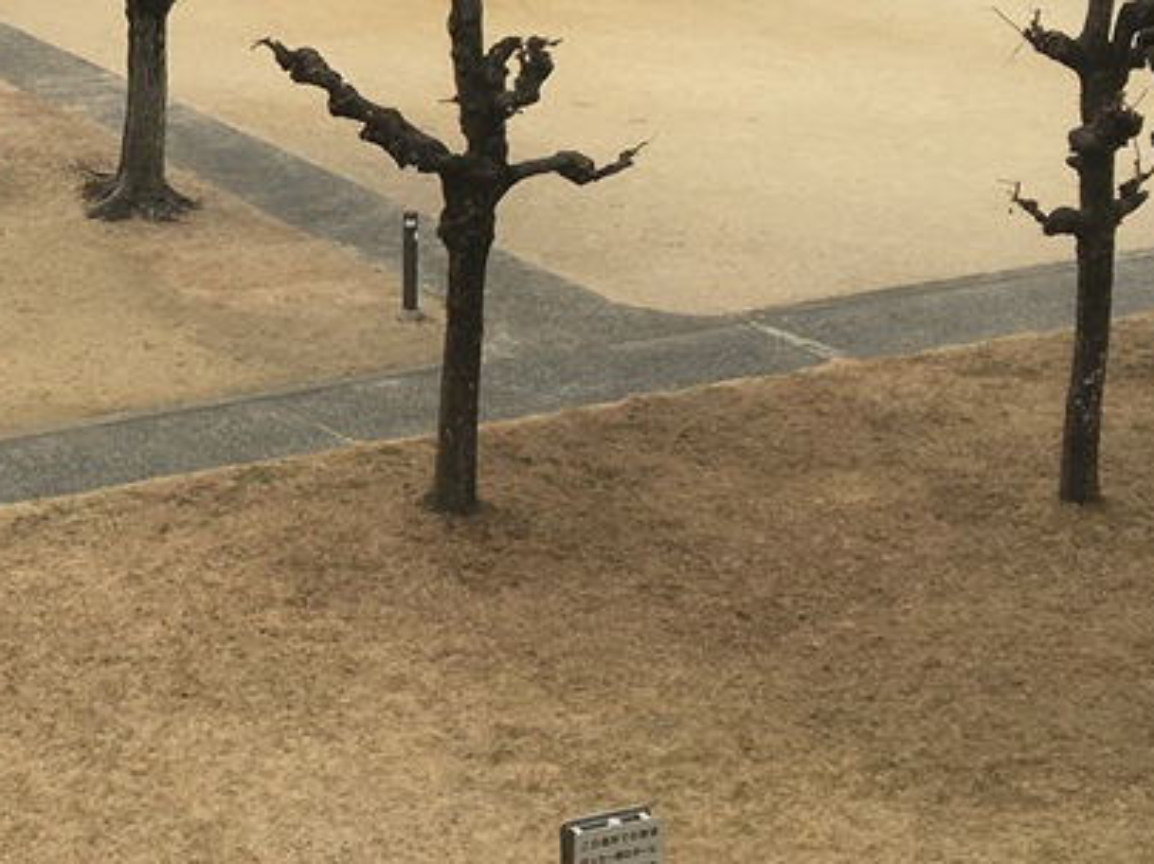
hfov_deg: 22.7
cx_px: 27
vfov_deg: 17.5
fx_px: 2765
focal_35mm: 83
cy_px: 99
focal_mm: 4.15
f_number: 2.2
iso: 25
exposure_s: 1/810
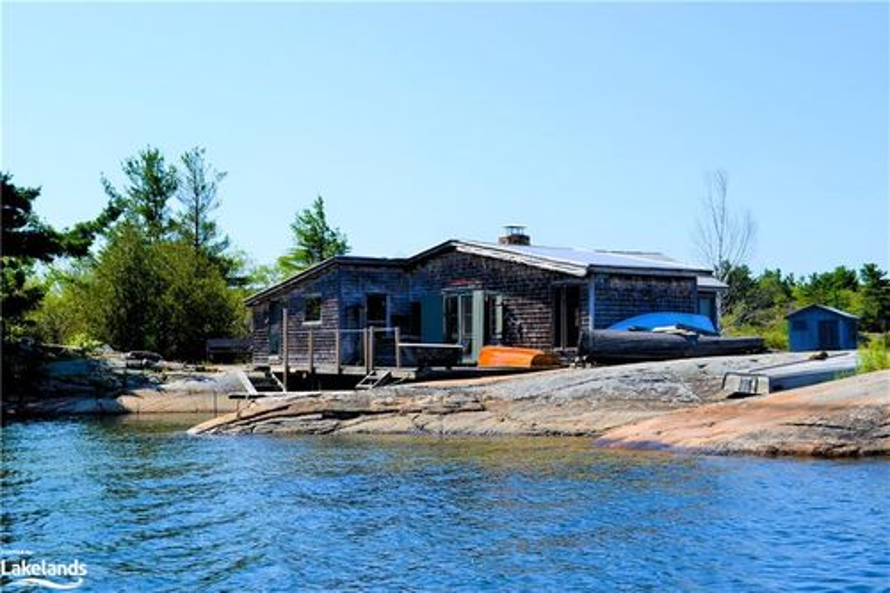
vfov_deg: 28.1
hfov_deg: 41.1
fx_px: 1186
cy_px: 296
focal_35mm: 48
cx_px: 445
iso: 100
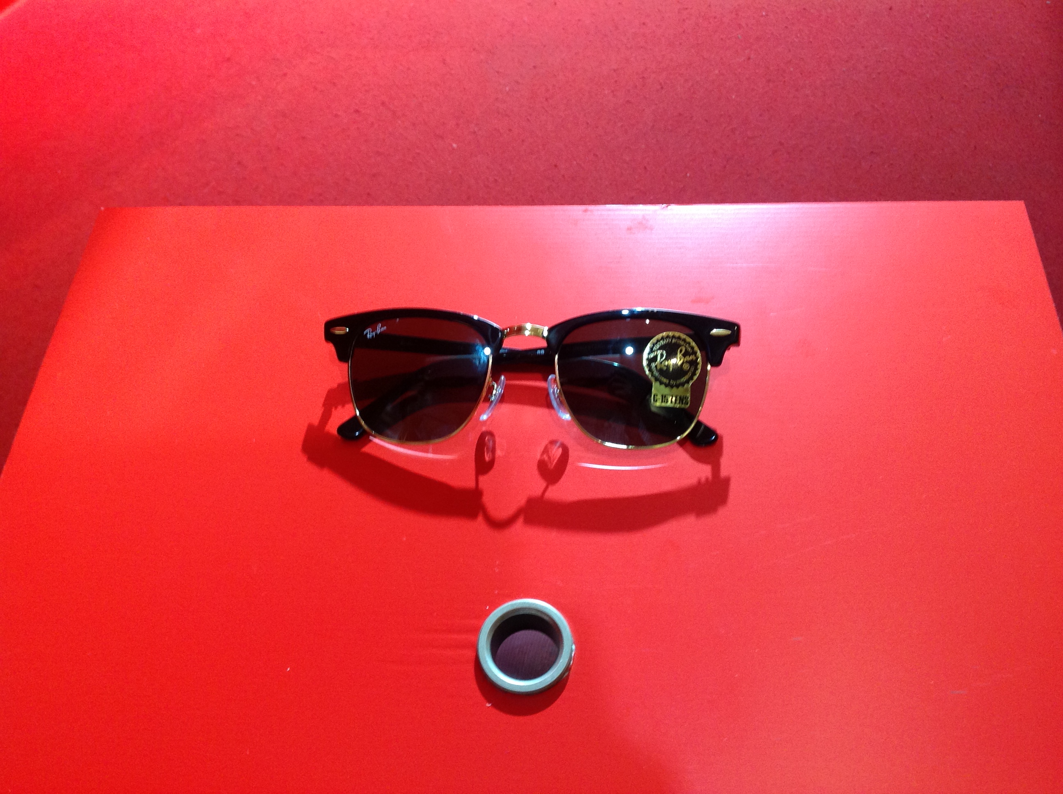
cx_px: 532
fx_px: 1073
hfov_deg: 52.7
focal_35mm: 35
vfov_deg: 40.6
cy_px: 397
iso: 100
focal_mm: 4.28
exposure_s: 1/17
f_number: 2.4
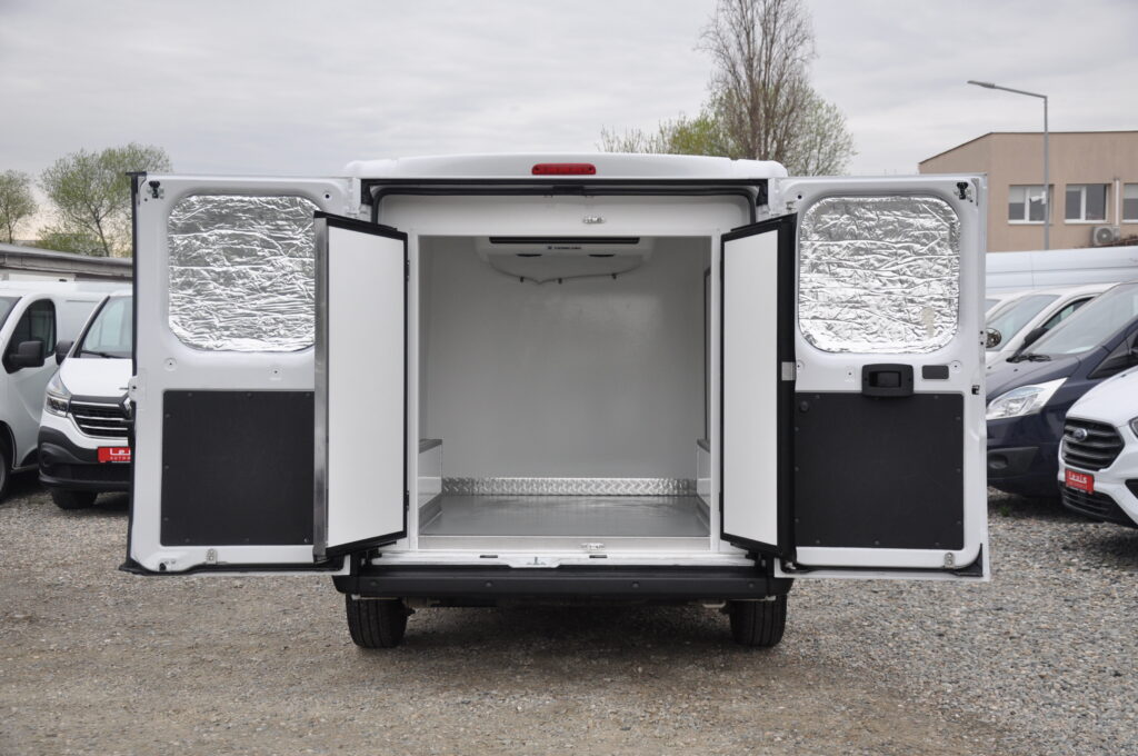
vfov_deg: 28.0
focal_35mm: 48
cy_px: 378
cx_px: 569
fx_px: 1515
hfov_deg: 41.2
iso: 400
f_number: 5
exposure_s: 1/100
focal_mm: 32
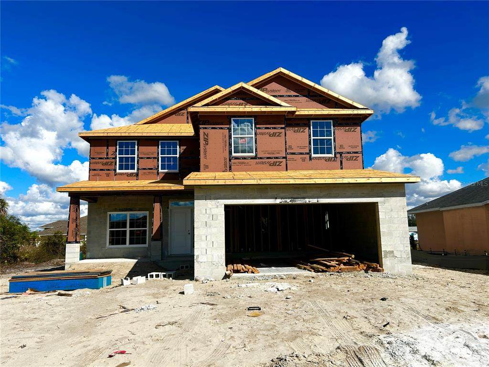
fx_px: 367
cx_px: 244
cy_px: 184
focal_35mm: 26
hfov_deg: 67.3
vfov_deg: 53.1
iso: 50
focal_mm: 5.7
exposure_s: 1/6579
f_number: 1.5
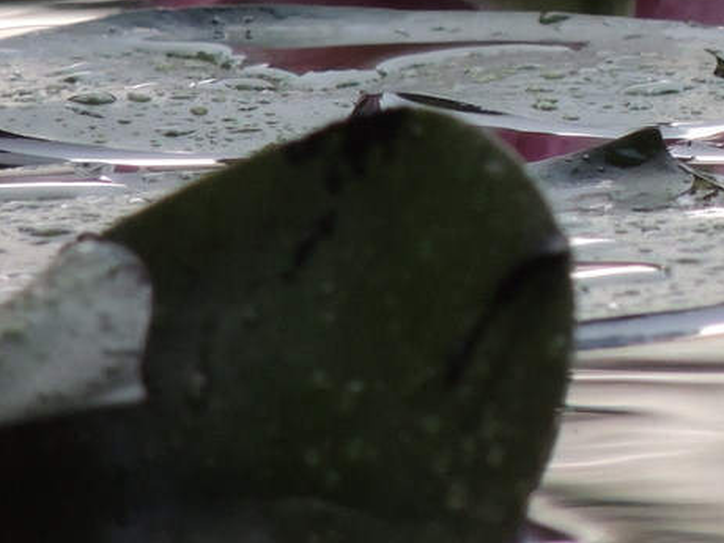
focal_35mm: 2782
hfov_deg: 0.7
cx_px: 792
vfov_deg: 0.5
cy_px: -175
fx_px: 58186
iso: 560
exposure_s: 1/500
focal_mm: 180
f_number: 5.9
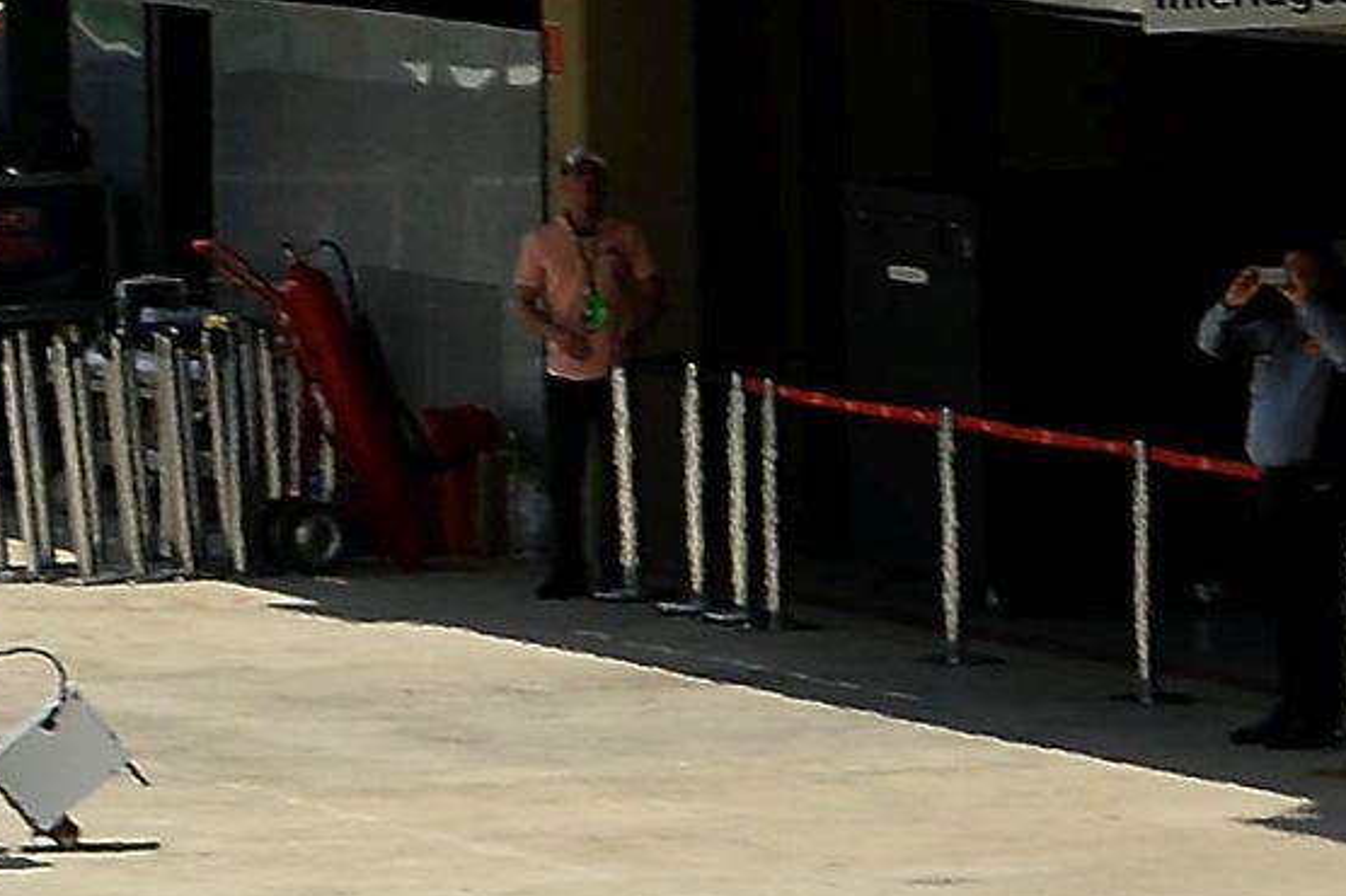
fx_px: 20177
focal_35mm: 540
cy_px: 521
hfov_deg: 3.8
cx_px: -1518
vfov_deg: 2.5
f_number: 9
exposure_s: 1/1250
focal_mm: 100
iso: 400
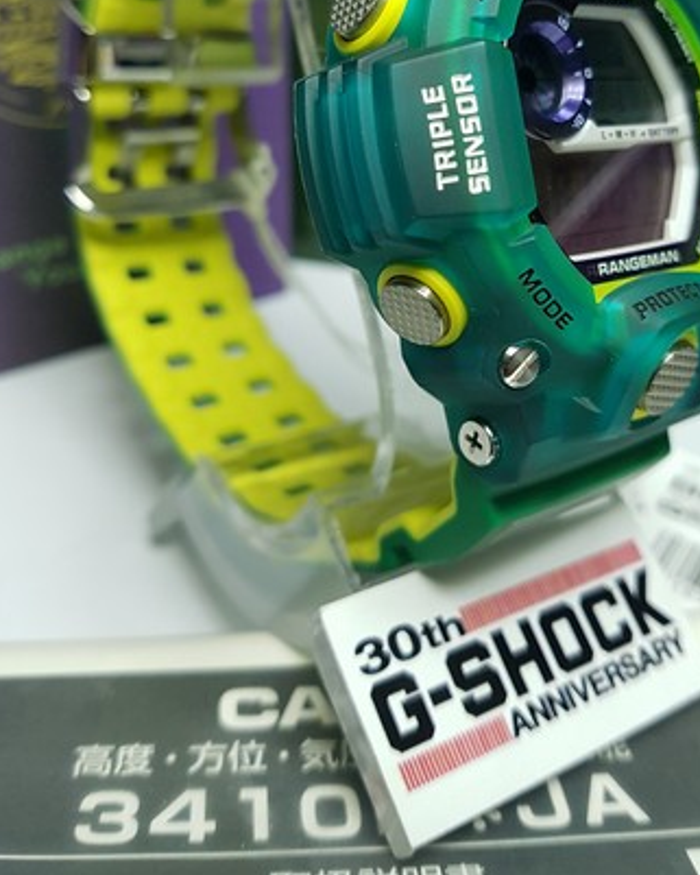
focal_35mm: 38
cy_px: 260
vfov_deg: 46.8
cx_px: 449
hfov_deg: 38.8
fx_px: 984
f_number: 1.7
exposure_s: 1/50
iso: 160
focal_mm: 4.2
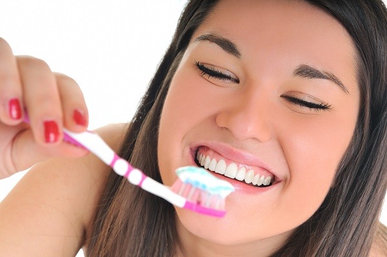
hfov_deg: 28.1
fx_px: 773
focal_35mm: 72
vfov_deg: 18.9
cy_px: 128
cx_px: 194
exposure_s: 1/250
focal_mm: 48
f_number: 7.1
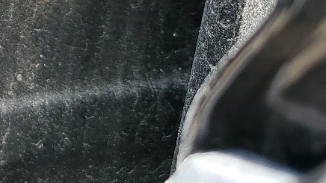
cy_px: -134
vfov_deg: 11.0
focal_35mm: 104
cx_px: -212
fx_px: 899
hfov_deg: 17.6
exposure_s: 1/217
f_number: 1.5
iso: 50
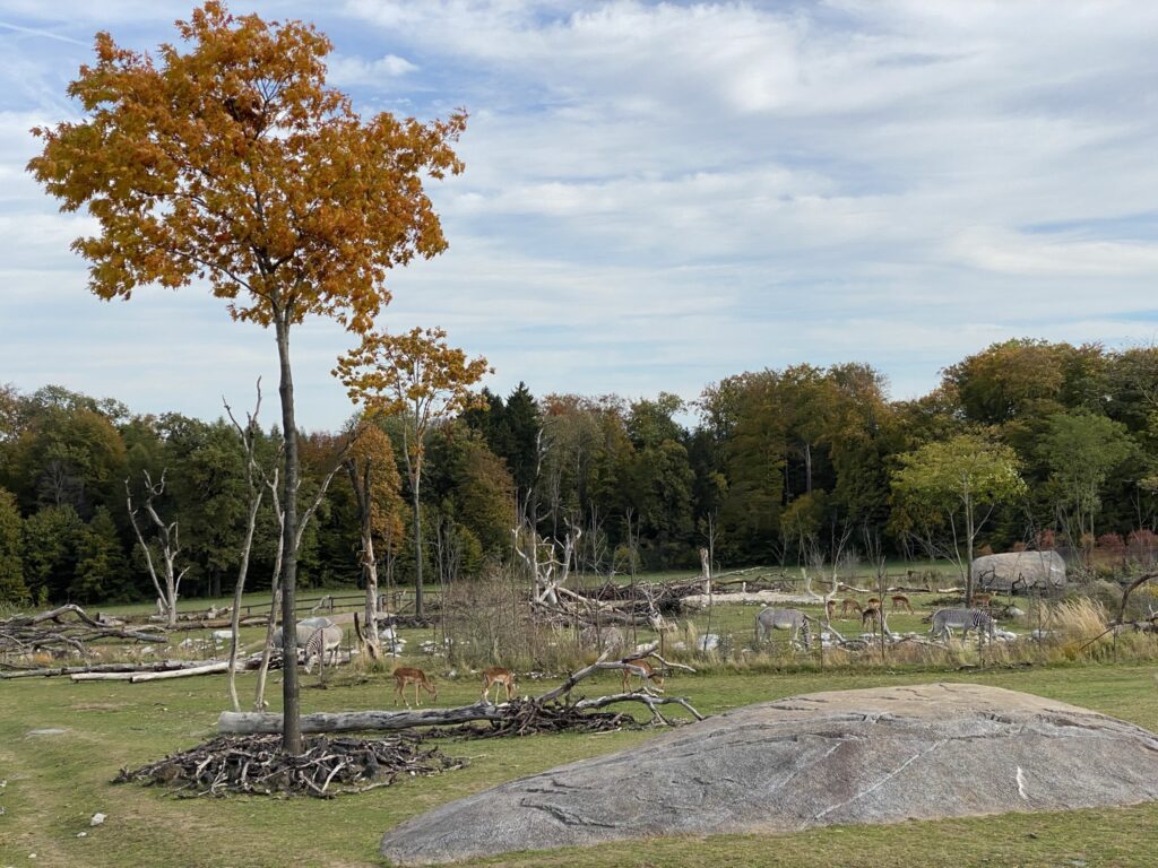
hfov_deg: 36.8
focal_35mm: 52
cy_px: 434
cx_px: 579
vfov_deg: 28.0
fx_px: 1740
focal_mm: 6
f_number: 2
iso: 20
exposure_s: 1/1653
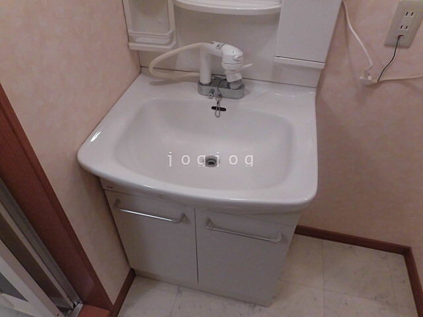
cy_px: 158
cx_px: 212
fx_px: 293
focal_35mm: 24
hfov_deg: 71.6
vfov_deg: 56.8
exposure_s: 1/30
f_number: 3.1
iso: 320
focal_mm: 4.3
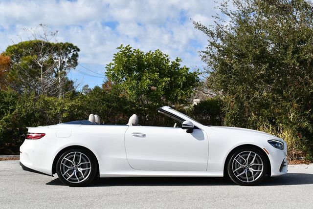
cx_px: 156
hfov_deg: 33.4
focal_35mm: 60
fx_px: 522
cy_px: 104
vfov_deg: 22.7
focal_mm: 30
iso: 100
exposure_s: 1/320
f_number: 9
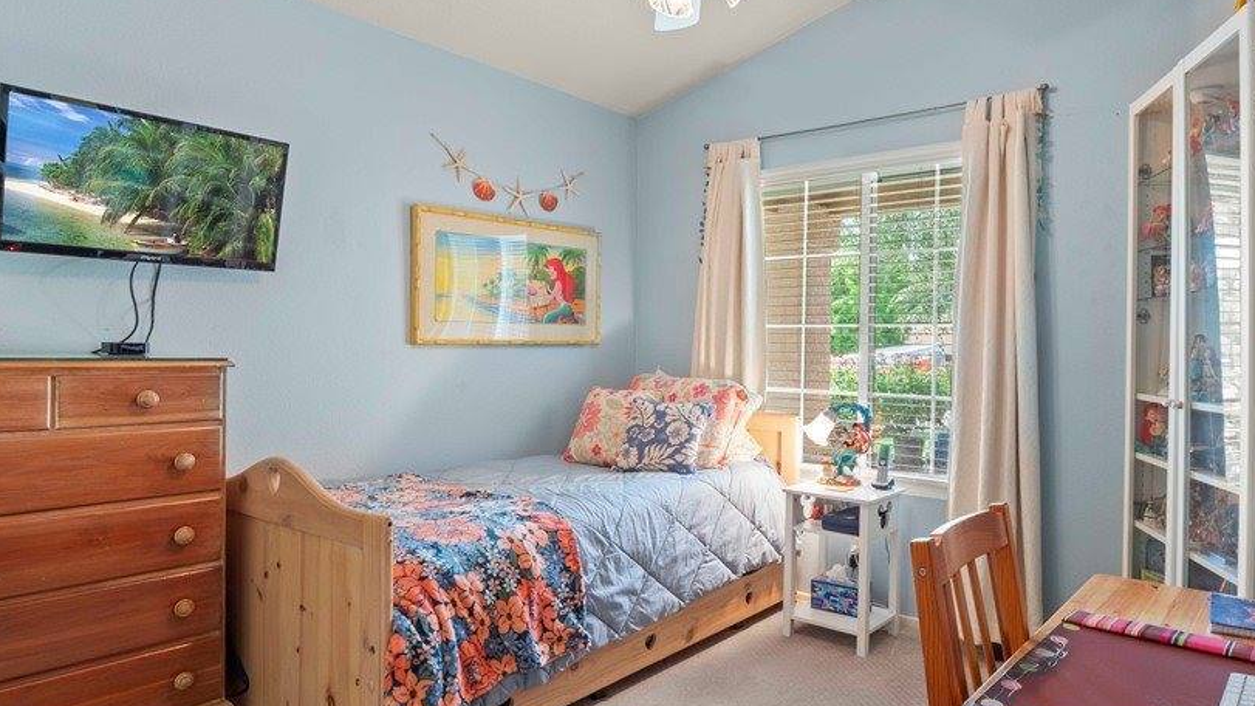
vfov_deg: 51.5
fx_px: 732
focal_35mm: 22
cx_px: 763
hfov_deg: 80.1
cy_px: 350
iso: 200
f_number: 8
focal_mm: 8
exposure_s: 1.6
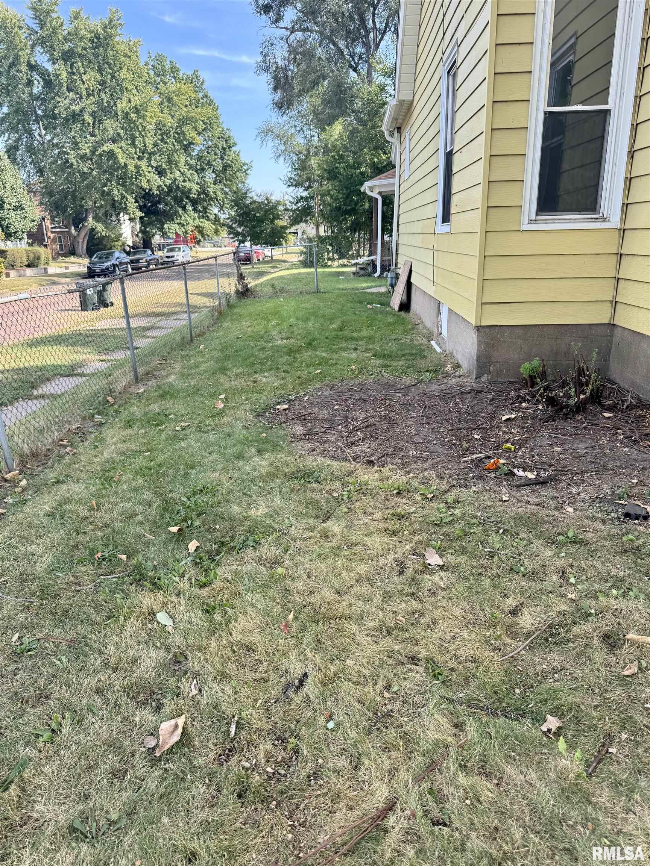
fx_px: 601
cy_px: 433
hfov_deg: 56.8
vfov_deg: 71.6
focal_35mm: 24
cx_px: 325
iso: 80
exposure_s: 1/715
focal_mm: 6.76
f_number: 1.78
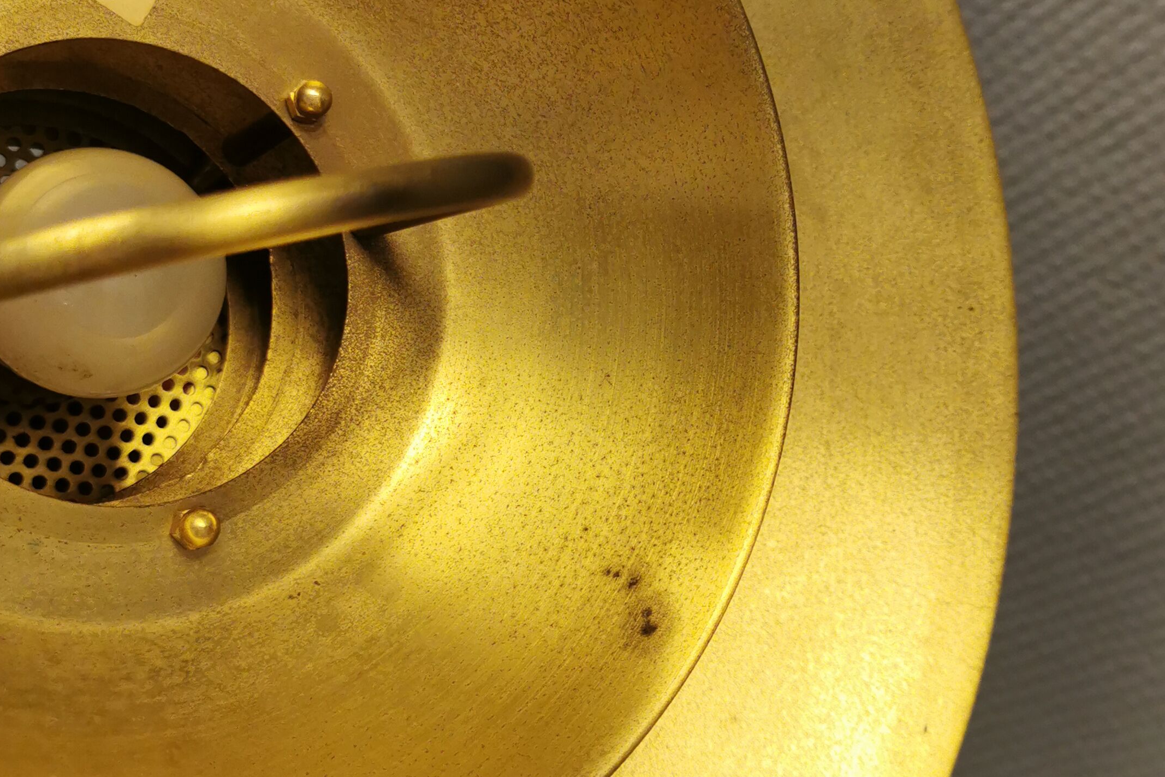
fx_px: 1553
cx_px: 611
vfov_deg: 28.1
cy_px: 340
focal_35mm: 48
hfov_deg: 41.1
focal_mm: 5.56
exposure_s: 1/100
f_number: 1.6
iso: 125
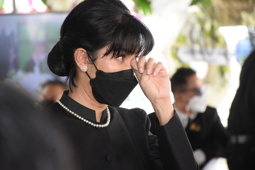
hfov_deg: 9.8
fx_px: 1487
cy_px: 85
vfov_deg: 6.5
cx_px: 128
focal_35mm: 210
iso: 800
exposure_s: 1/60
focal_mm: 140
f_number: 5.6
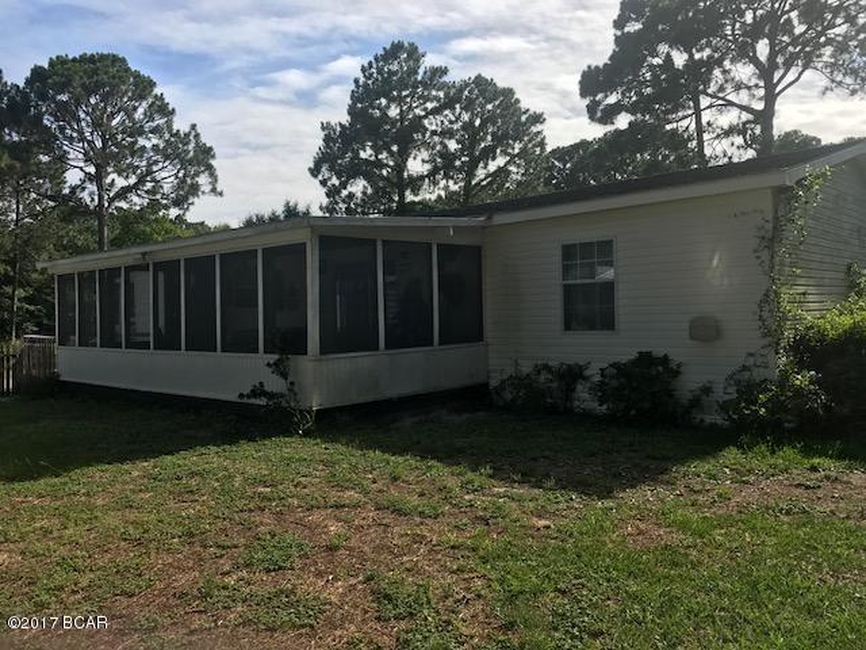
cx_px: 433
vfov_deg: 49.7
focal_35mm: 28
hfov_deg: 63.4
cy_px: 325
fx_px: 700
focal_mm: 3.99
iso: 20
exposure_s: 1/2083
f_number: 1.8
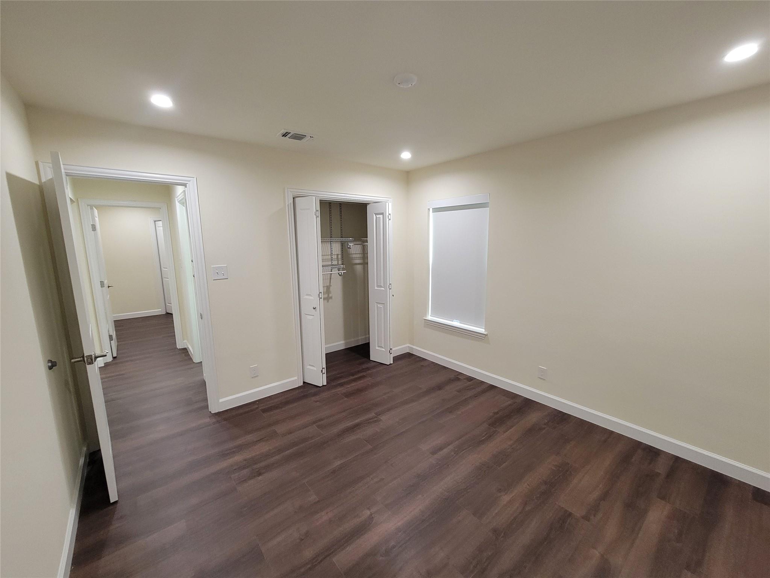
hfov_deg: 106.2
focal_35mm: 13
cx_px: 385
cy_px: 289
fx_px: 289
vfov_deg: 89.9
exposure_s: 1/60
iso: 320
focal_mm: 2.2
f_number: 2.2
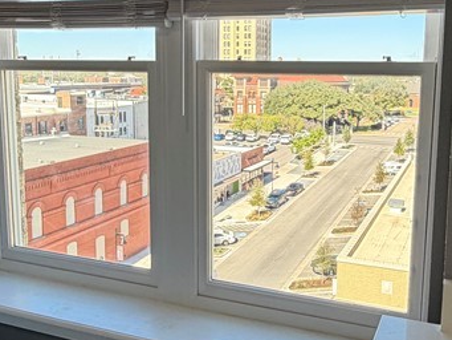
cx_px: 253
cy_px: 147
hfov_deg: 44.7
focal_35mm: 42
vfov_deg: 34.3
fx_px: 549
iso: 40
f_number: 2.2
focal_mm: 2.22
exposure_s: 1/120
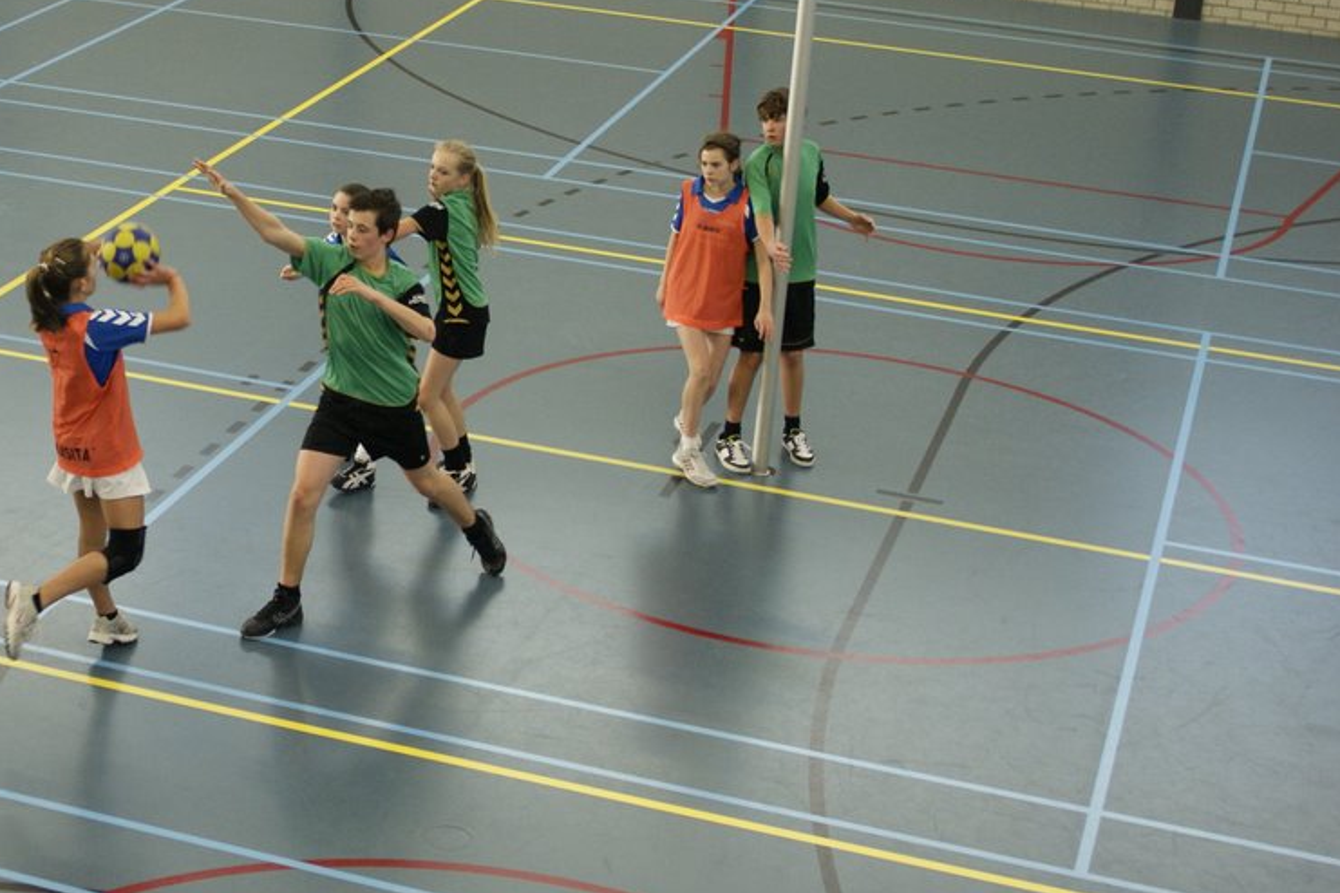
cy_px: 435
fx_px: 2531
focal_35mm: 68
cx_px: 275
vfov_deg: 20.0
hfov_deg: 29.0
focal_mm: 28
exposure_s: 1/200
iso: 400
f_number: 2.8
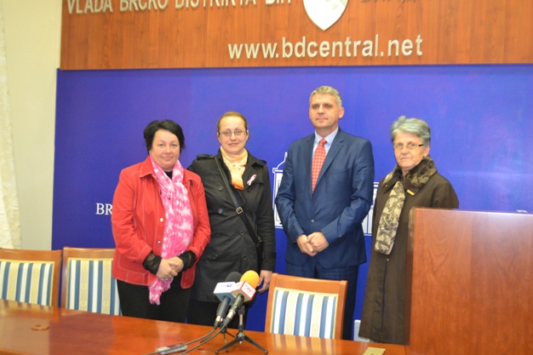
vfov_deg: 30.2
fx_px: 659
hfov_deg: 44.0
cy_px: 177
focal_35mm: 45
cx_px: 271
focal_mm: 29
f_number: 4.5
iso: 2000
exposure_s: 1/60
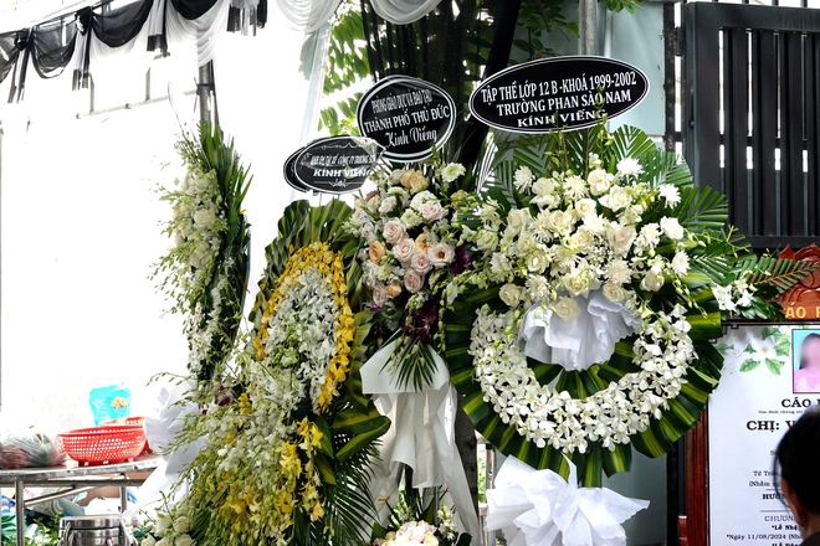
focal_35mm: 83
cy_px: 273
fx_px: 1890
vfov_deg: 16.5
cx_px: 410
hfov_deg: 24.5
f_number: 4
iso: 400
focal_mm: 30.5
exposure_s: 1/125
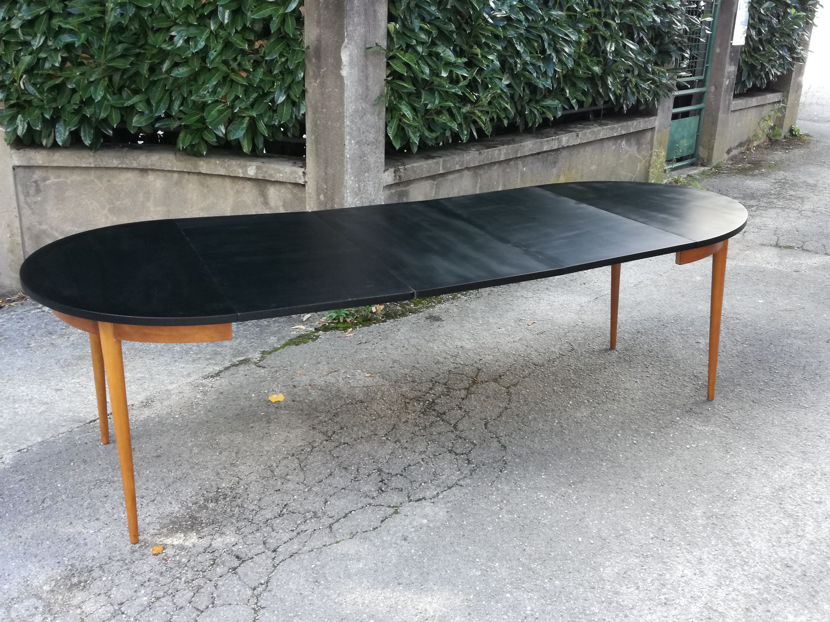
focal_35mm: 33
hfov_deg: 55.4
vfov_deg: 42.9
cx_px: 415
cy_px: 311
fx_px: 791
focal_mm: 3.79
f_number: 2
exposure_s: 1/100
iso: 100
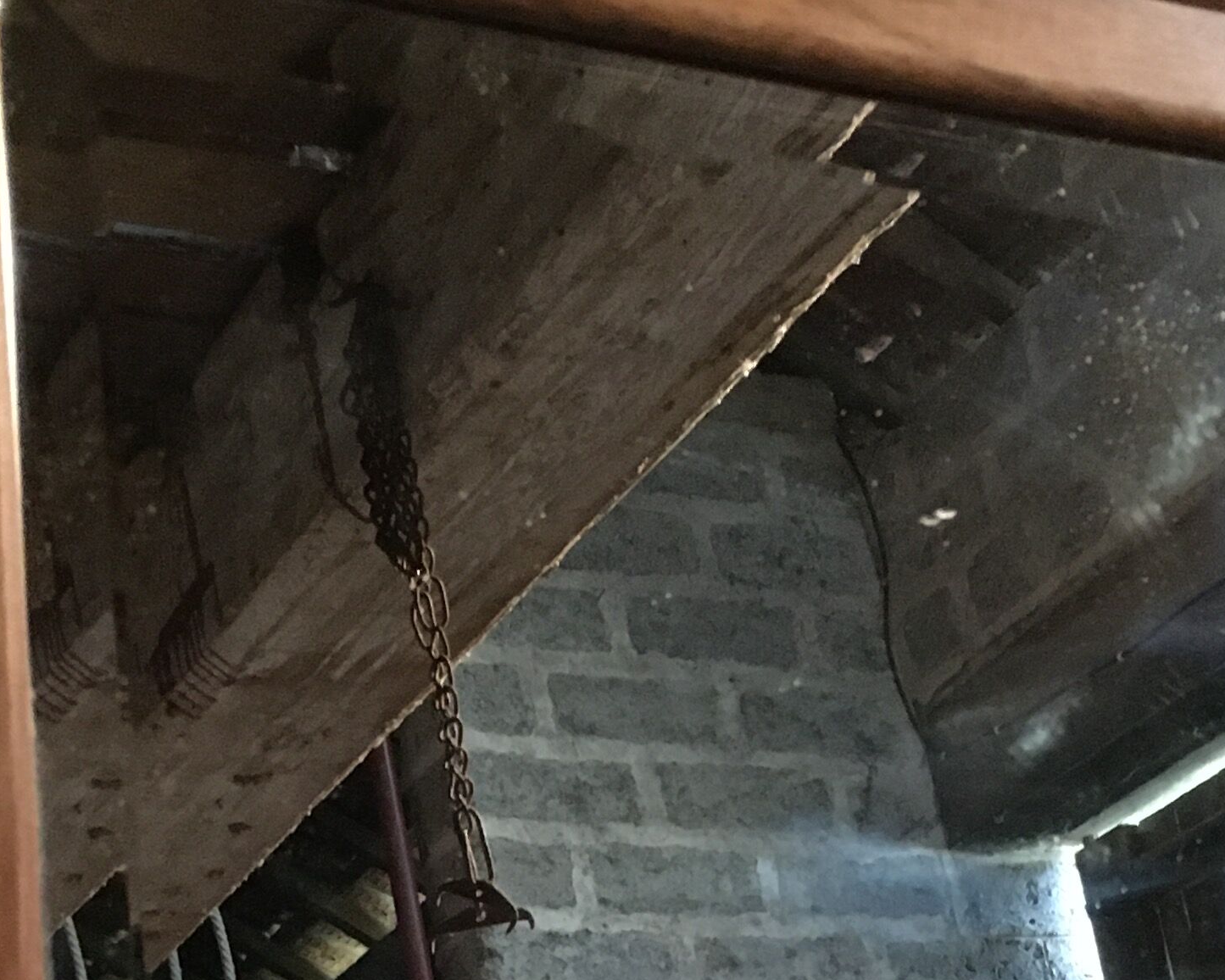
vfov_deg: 18.6
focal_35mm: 79
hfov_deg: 24.1
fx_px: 2864
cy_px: 1098
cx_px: 628
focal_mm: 4.15
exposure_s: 1/17
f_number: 2.2
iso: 320
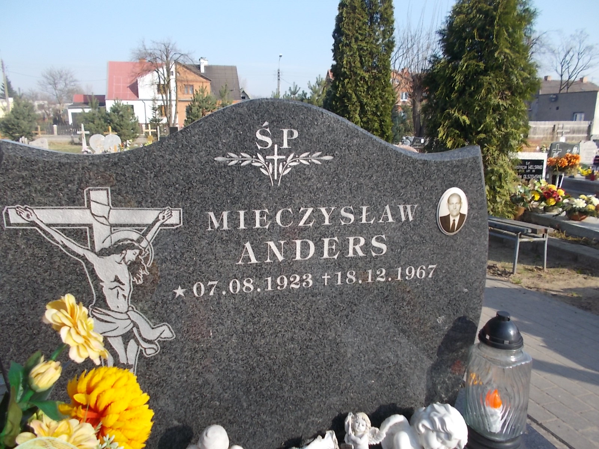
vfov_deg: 53.1
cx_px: 300
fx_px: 450
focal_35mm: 26
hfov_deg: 67.3
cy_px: 224
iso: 80
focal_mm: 4.6
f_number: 8
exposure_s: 1/80
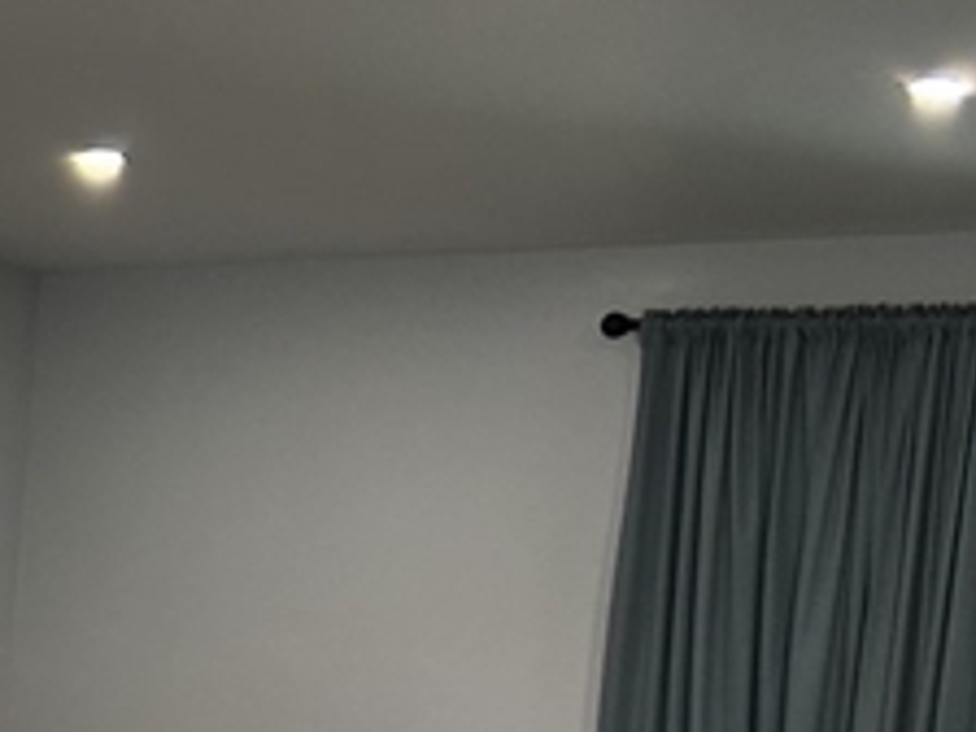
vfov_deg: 12.0
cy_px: 985
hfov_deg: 14.9
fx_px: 3355
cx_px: -645
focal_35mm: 119
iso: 100
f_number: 1.5
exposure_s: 1/120
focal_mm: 5.7
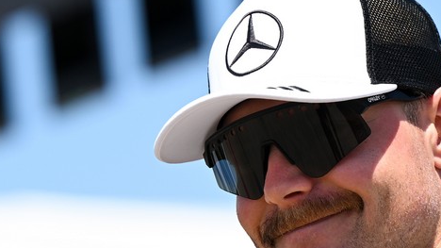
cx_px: 254
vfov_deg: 4.2
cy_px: 94
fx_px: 3402
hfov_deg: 7.4
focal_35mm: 291
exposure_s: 1/3200
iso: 250
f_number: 3.5
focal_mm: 130
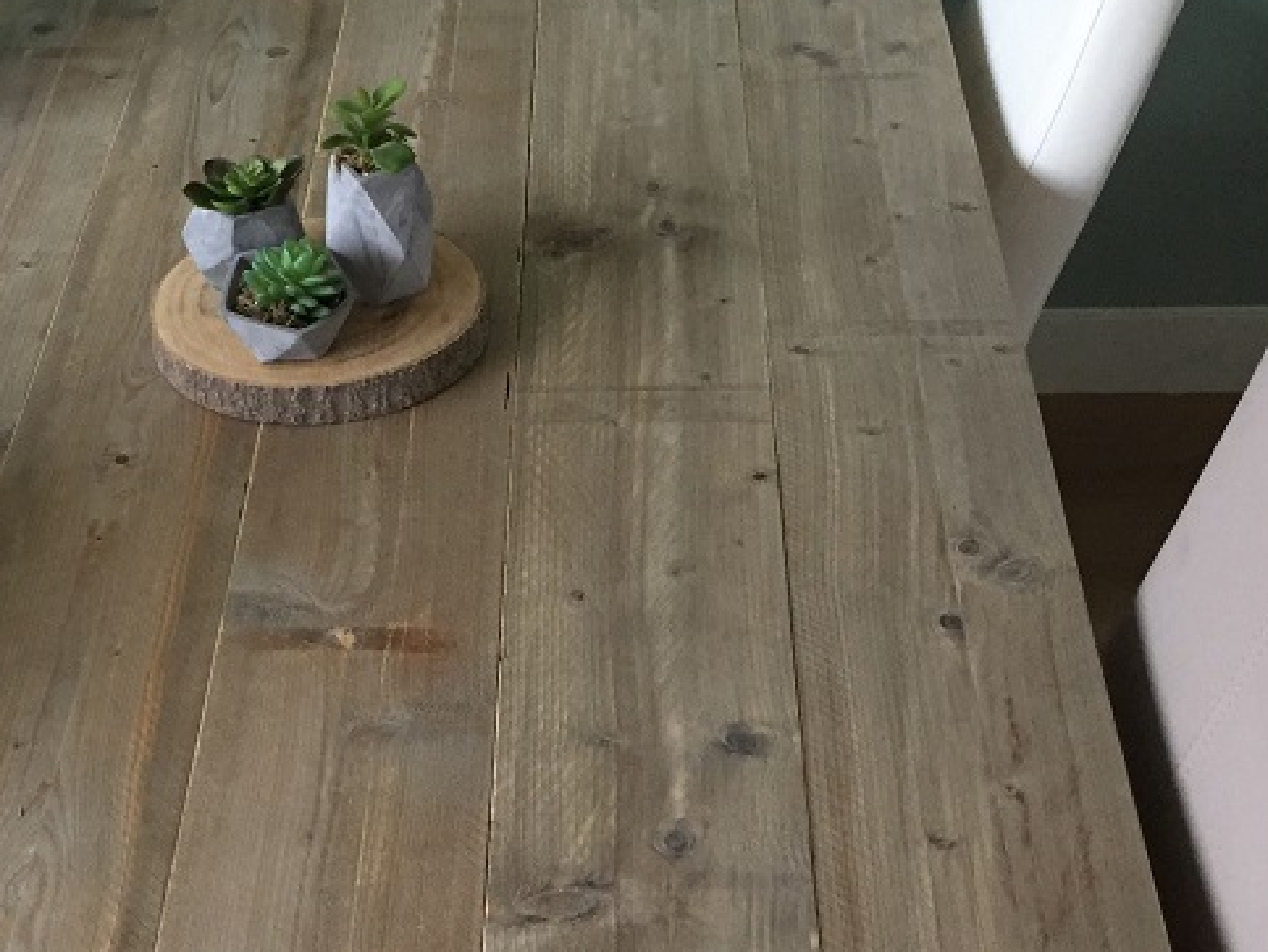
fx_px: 2199
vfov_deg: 24.4
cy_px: 527
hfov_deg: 31.7
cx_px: 349
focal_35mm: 60
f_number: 2.2
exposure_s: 1/33
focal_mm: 4.15
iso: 200
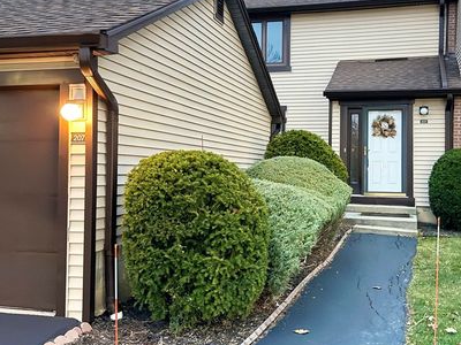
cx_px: 270
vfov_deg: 46.7
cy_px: 154
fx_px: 400
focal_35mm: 30
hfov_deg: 59.6
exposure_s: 1/15
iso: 1600
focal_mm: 6.76
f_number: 1.78
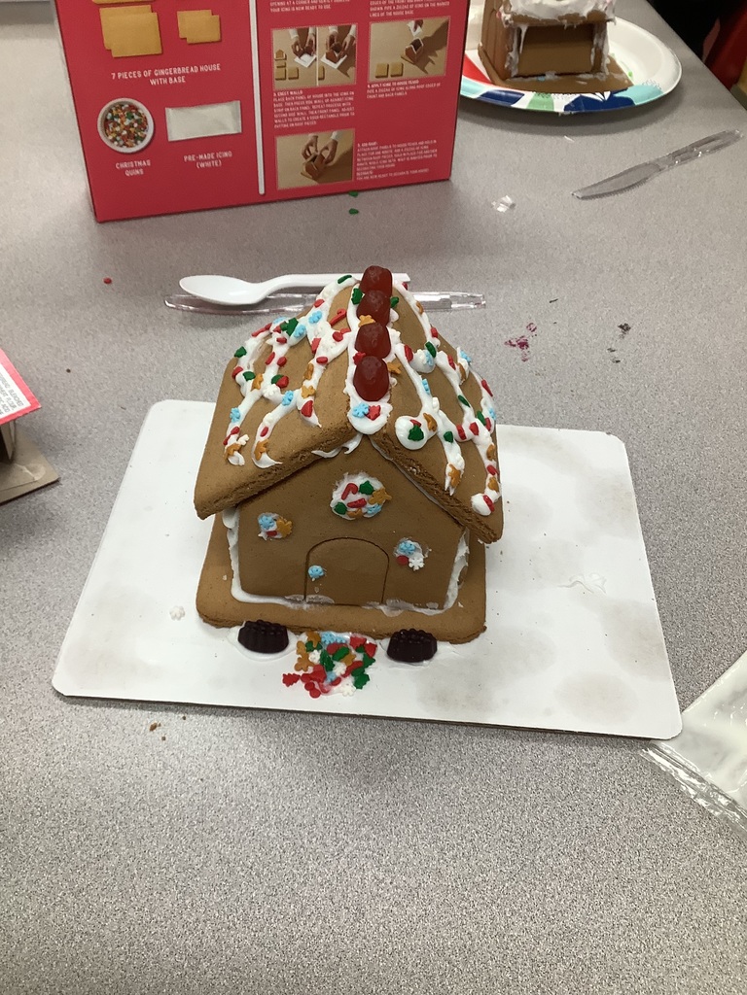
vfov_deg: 58.4
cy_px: 498
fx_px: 892
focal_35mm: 31
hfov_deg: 45.4
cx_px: 374
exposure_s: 1/50
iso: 64
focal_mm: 3.3
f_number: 2.4
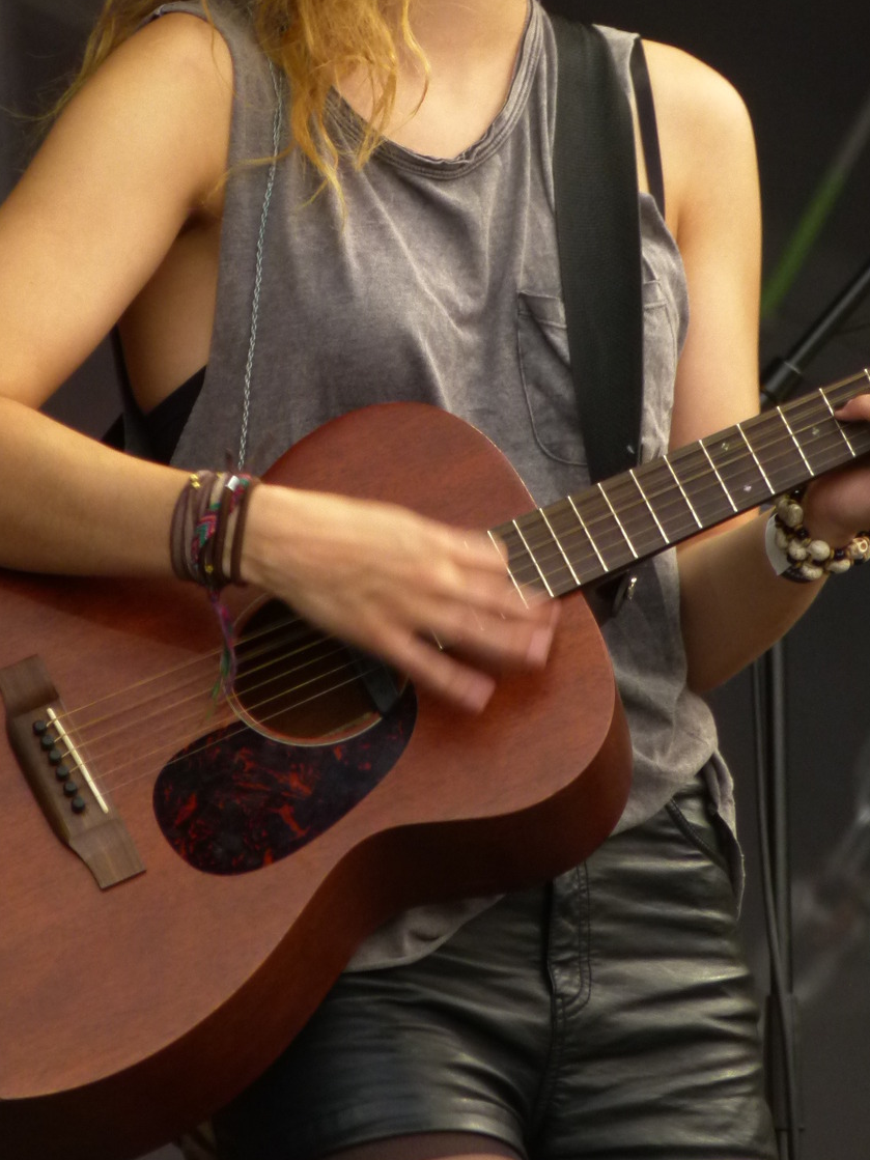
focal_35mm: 915
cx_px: 355
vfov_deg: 2.2
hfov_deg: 1.6
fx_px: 30668
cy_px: 394
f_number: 5.2
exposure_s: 1/125
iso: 200
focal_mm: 107.9
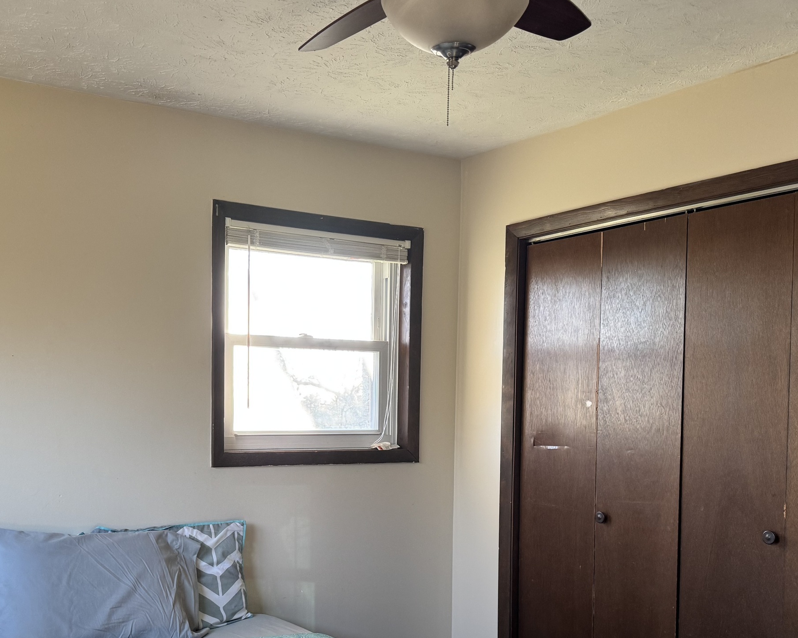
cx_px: 275
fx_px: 945
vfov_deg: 36.7
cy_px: 458
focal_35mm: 40
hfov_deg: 45.2
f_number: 1.78
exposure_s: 1/60
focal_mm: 6.76
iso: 160
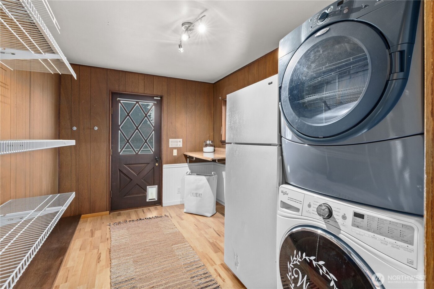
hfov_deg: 96.7
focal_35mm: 16
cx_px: 217
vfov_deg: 73.7
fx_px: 193
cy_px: 144
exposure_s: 1.3
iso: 640
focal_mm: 16
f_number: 9
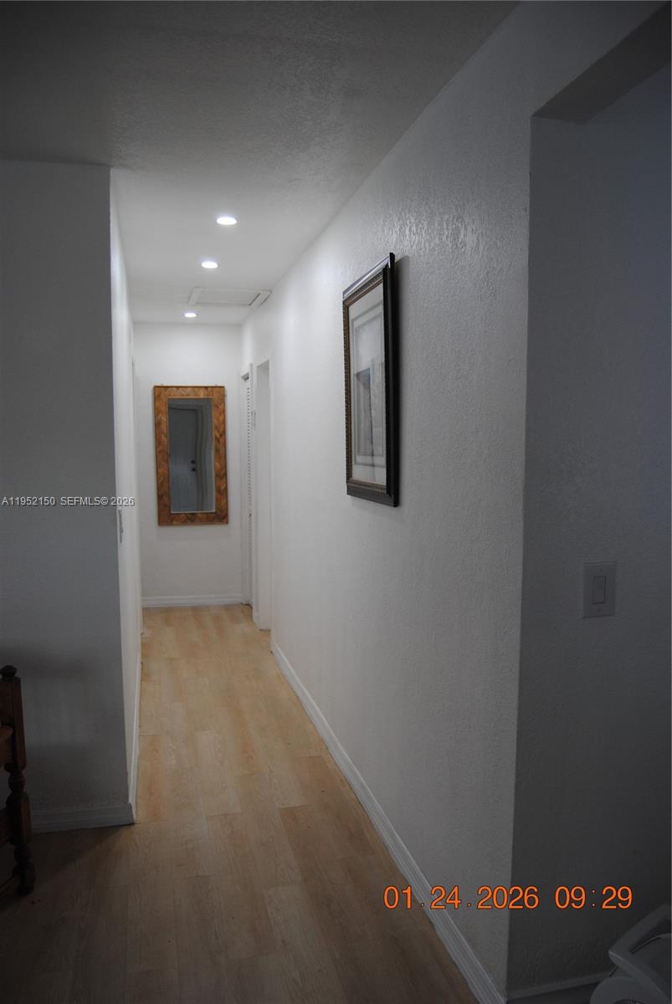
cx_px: 336
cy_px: 502
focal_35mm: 27
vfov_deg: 67.3
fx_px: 754
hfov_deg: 48.0
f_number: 3.5
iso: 200
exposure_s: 1/30
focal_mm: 18
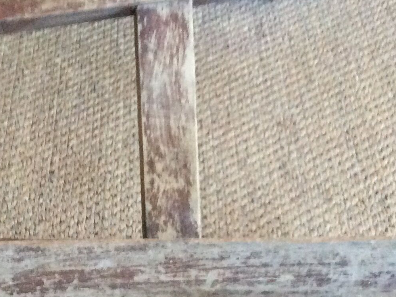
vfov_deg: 17.6
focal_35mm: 83
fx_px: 949
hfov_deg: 23.5
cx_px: 148
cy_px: 236
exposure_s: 1/17
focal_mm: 3.3
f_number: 2.4
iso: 250
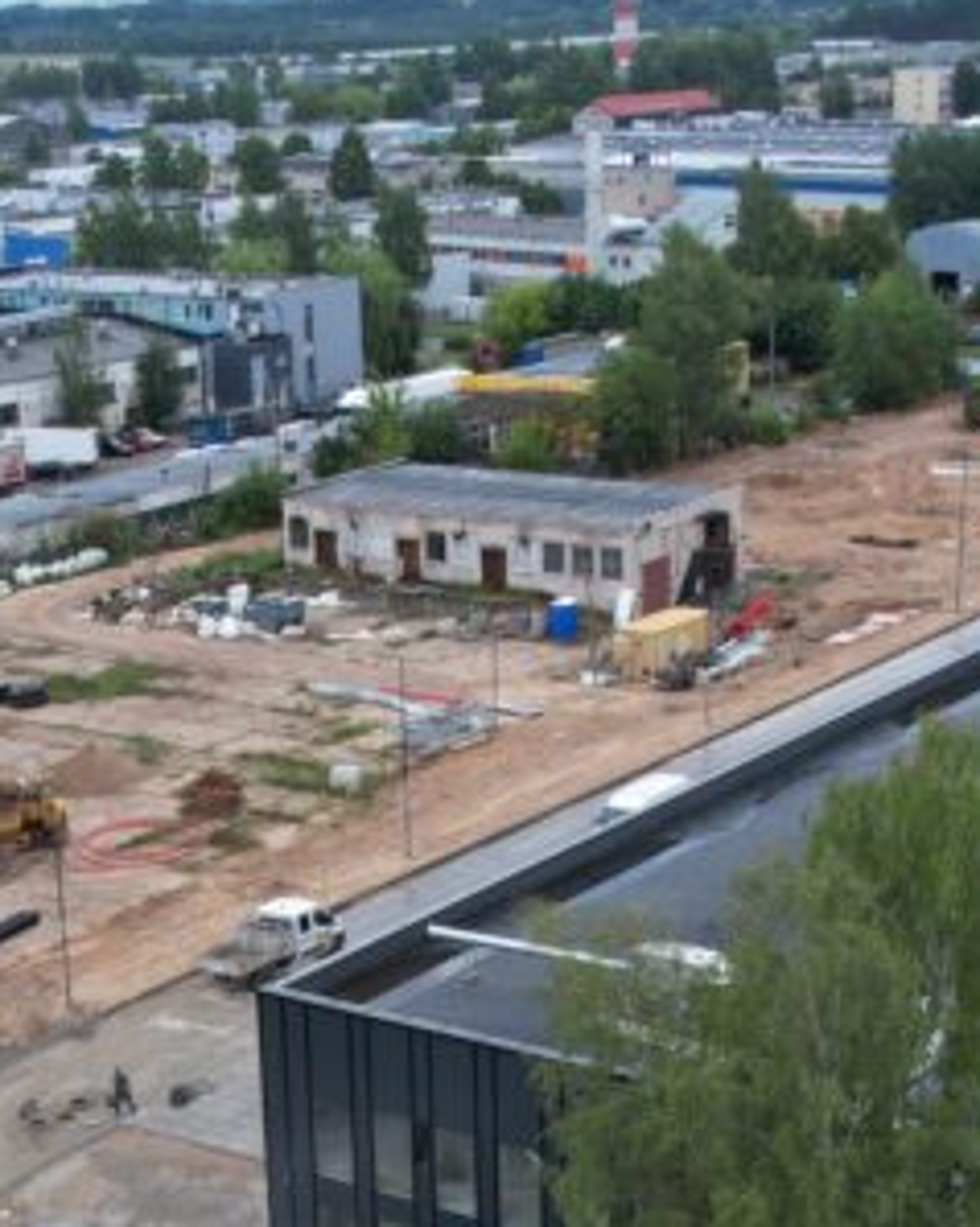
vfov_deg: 25.8
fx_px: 2577
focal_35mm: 71
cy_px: 1151
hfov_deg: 21.4
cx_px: 313
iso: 110
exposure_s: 1/640
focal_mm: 8.38
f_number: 2.8
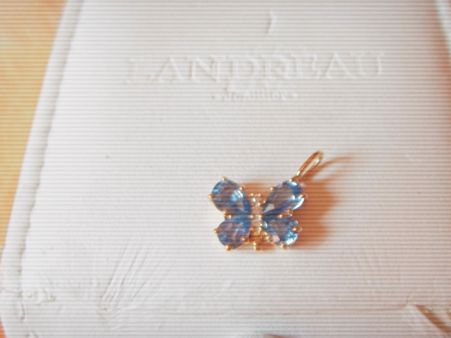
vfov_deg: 36.8
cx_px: 226
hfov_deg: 47.9
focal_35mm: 39
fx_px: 508
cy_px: 169
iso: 63
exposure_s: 1/45
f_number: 3.5
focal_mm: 6.6
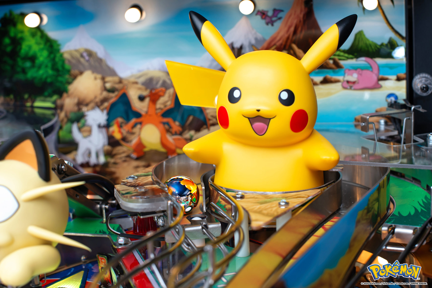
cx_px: 216
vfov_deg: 27.0
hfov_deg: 39.6
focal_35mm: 50
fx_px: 600
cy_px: 144
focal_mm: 50
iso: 320
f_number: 6.3
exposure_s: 1/80
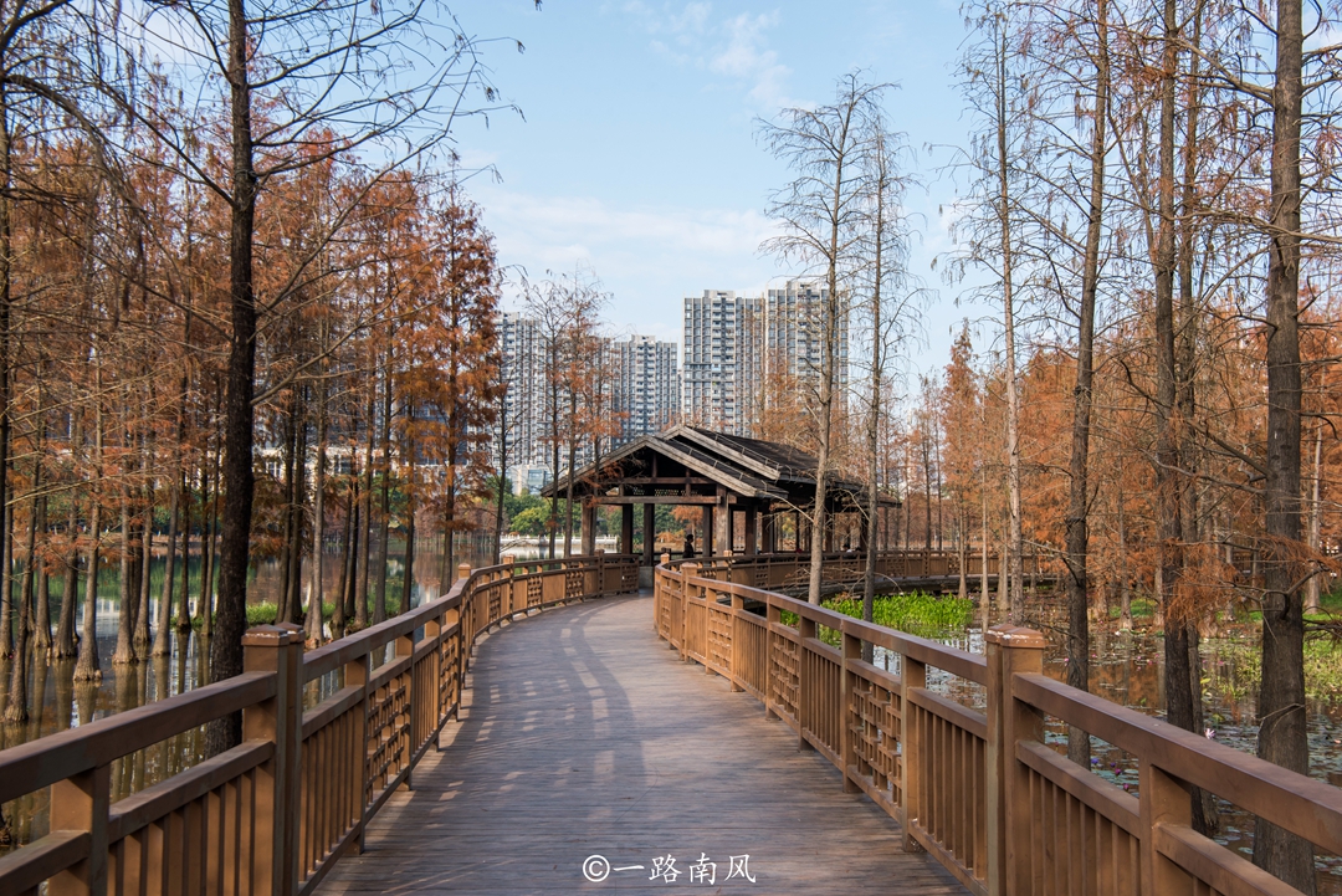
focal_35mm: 38
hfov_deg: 50.7
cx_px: 671
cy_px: 448
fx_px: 1417
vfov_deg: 35.1
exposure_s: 1/100
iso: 125
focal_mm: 38
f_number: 13
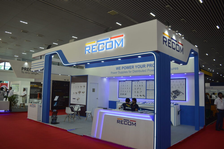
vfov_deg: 47.9
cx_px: 112
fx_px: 168
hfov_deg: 67.4
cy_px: 74
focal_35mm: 27
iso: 200
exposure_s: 1/200
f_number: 4.5
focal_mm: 18
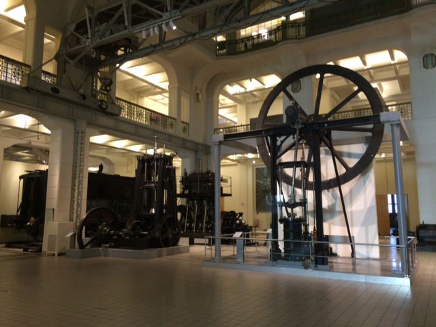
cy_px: 164
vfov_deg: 48.2
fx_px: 365
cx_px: 218
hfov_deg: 61.7
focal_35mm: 29
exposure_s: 1/33
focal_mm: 4.15
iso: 200
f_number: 2.2
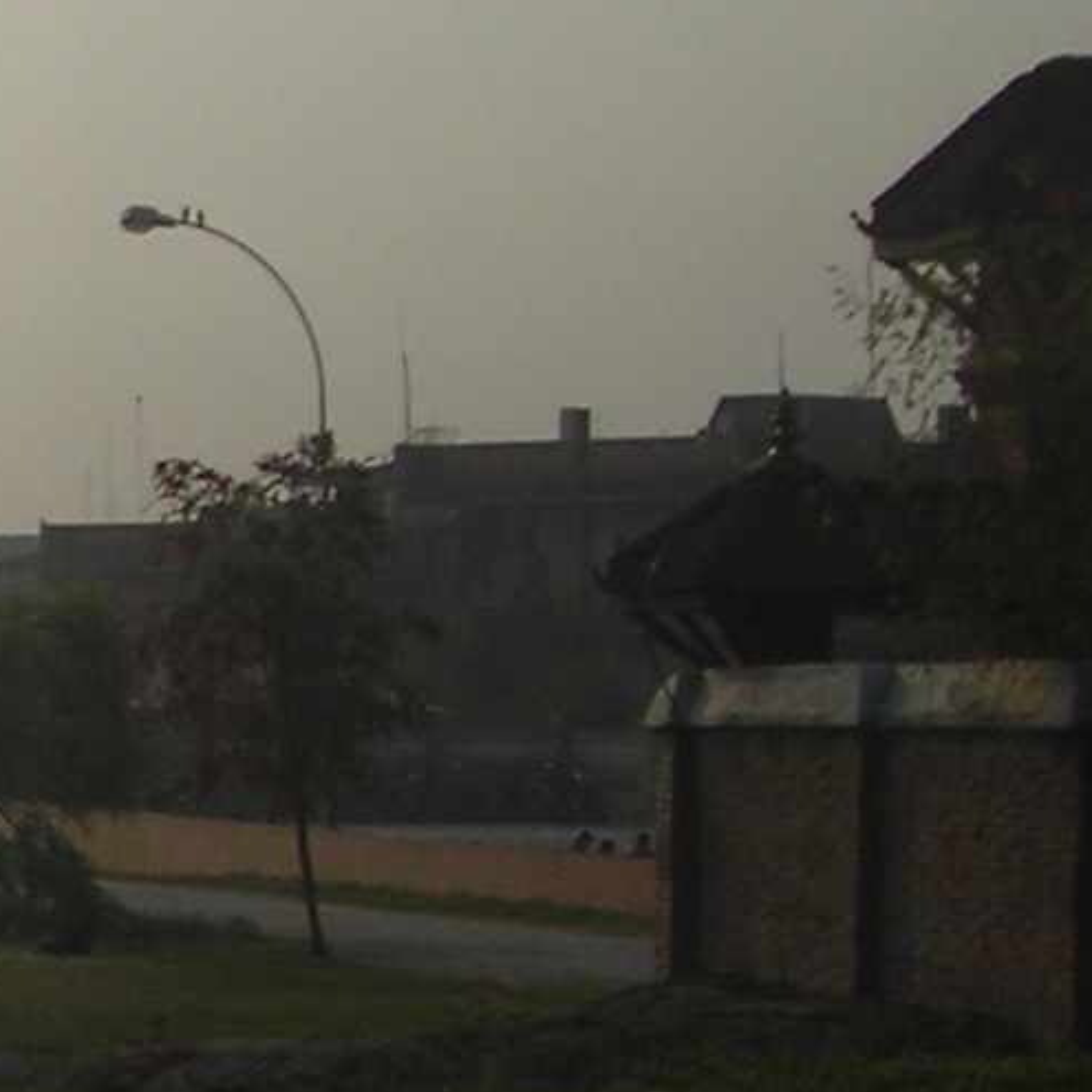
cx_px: -1392
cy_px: 465
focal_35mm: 176
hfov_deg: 9.1
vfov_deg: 9.9
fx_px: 6282
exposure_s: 1/980
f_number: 3.2
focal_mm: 6.3
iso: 50
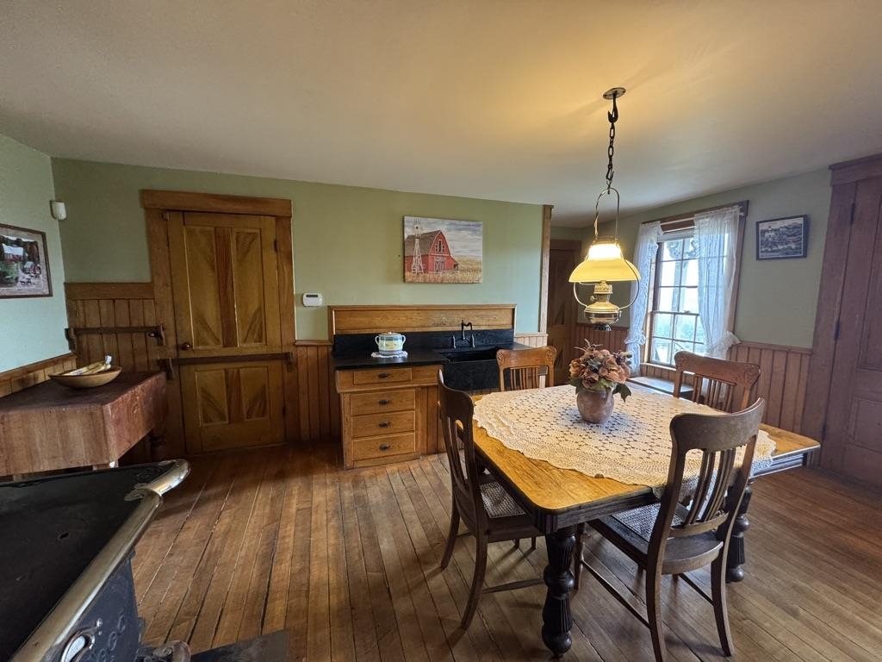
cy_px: 331
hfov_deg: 102.1
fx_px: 357
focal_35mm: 14
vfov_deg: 85.7
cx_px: 441
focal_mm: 2.22
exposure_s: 1/60
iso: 500
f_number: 2.2
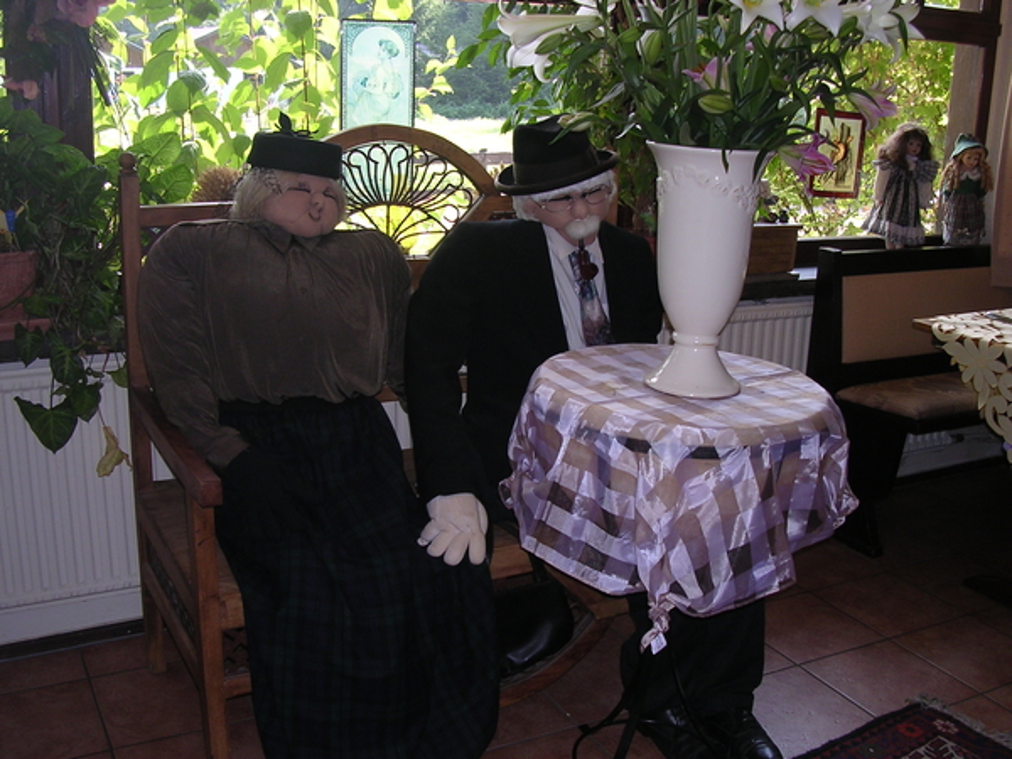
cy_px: 380
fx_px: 1111
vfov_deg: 37.7
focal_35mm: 38
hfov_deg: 49.0
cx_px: 506
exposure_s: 1/60.1
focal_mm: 5.8
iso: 100
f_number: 2.8
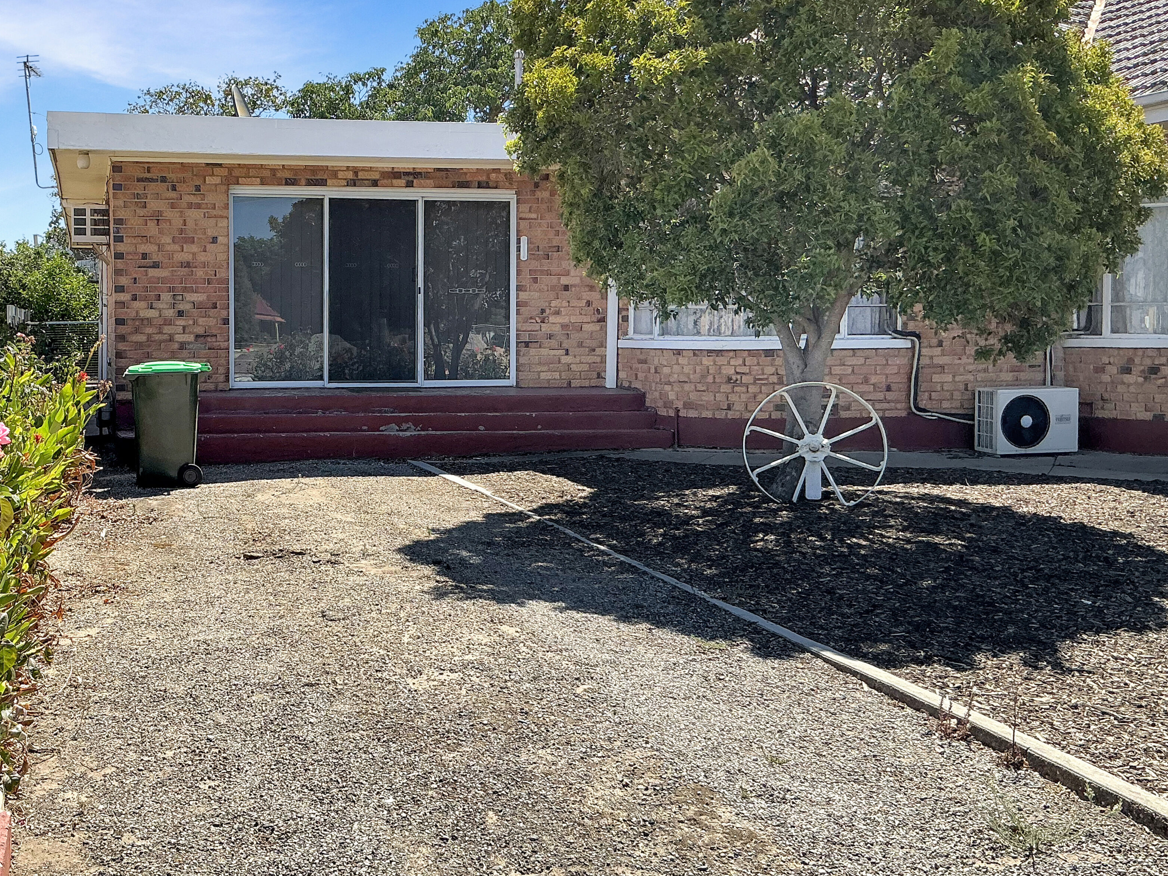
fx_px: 1215
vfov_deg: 39.6
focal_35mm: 36
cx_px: 424
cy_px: 457
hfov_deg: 50.7
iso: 25
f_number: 1.8
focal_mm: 3
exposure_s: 1/1490
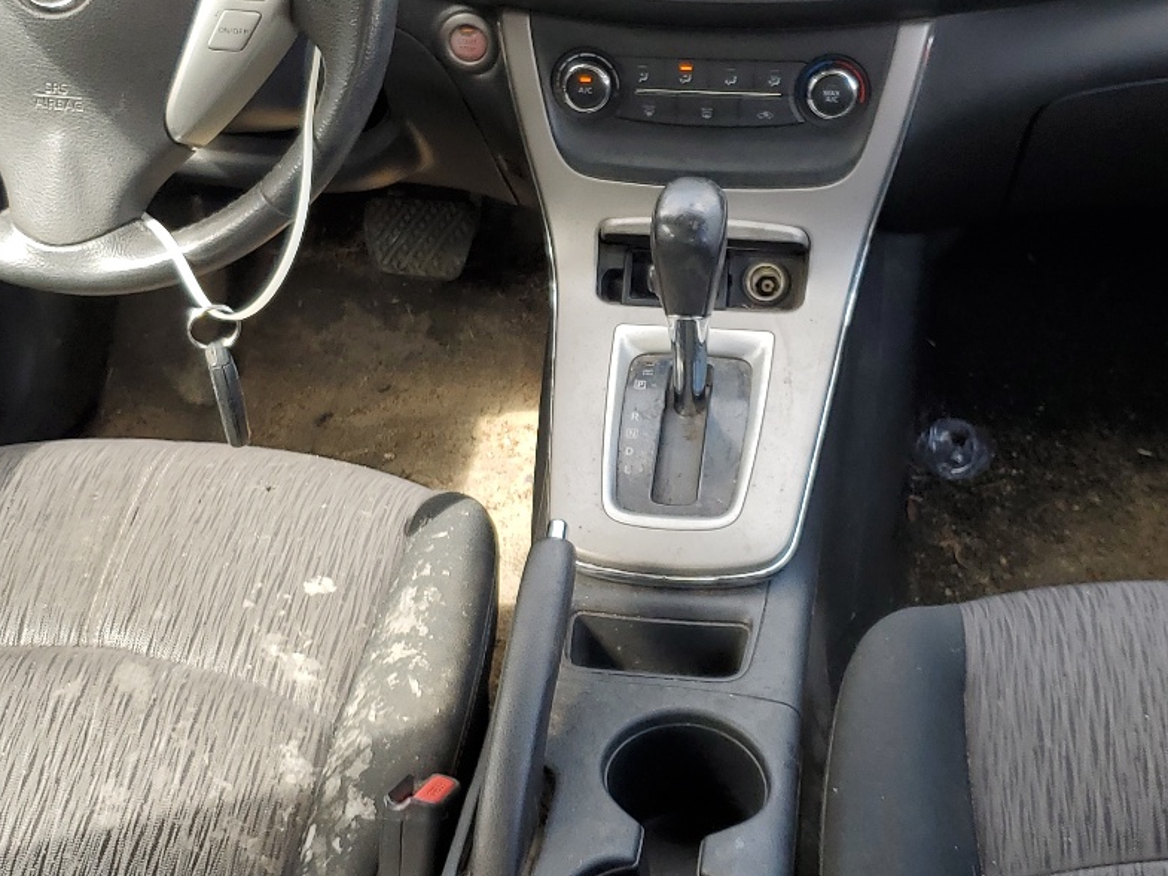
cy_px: 437
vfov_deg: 27.5
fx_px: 1789
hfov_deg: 36.1
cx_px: 693
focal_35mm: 53
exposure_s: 1/189
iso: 50
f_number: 1.5
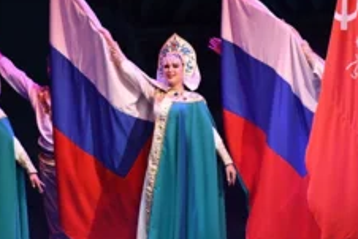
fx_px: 2109
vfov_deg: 6.5
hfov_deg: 9.7
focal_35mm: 212
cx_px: 166
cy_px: 151
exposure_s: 1/640
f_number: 5.6
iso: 3200
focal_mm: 80
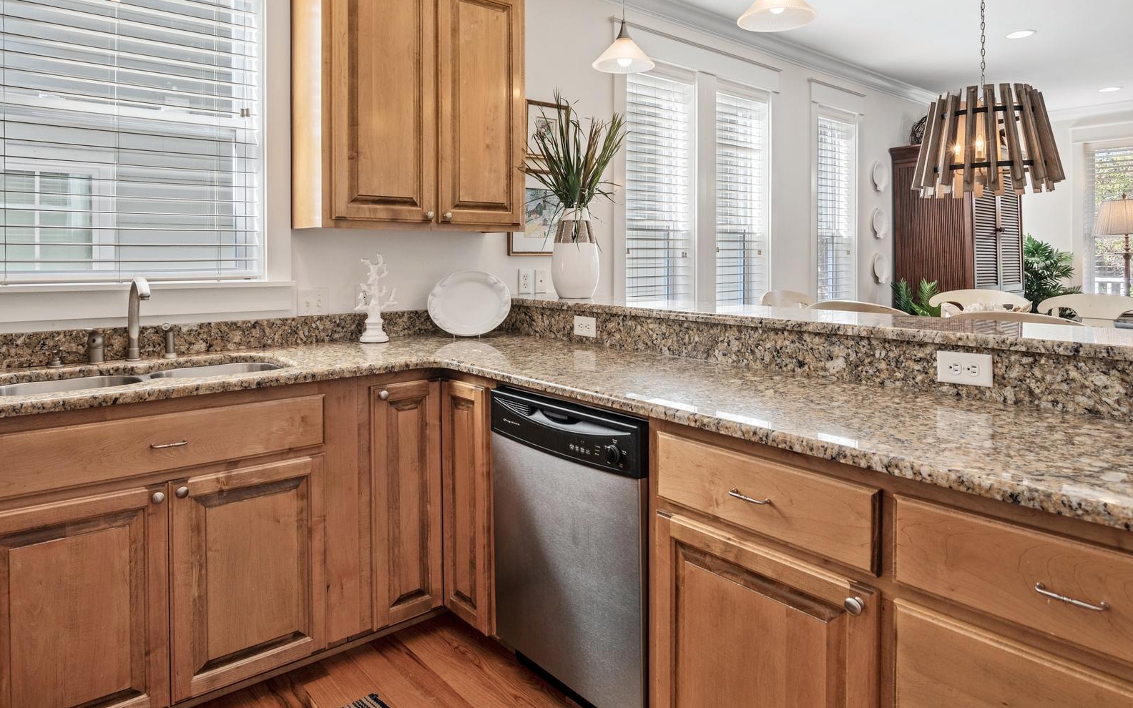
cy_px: 262
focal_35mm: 21
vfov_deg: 56.5
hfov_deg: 82.3
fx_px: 648
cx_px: 547
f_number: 8
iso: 100
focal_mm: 17
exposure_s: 1/10
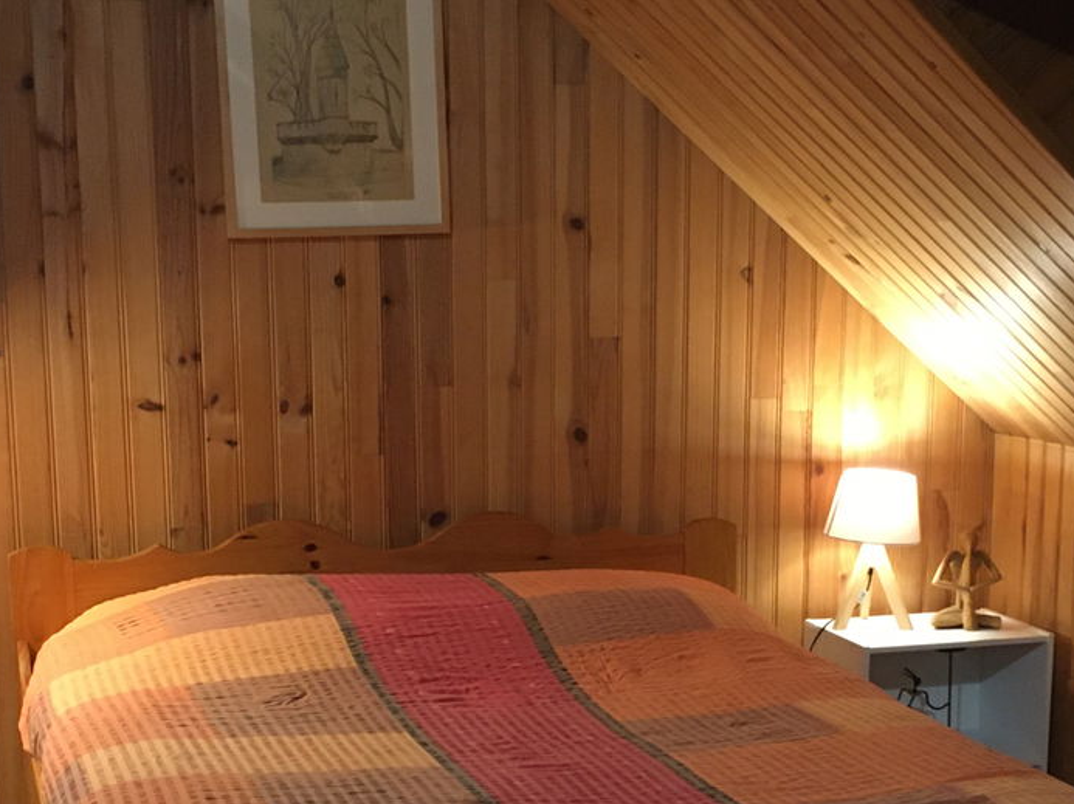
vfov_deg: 21.5
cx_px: 575
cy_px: 694
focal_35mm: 67
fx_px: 2078
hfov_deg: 29.0
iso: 200
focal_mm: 4.15
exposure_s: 1/33
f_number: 2.2
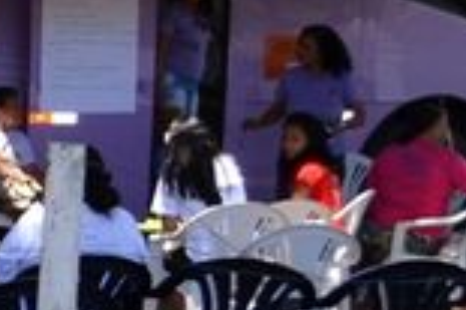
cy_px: 241
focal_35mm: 184
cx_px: -531
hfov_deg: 10.2
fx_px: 2379
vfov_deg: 7.4
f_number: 4.5
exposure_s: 1/200
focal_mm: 26
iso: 100
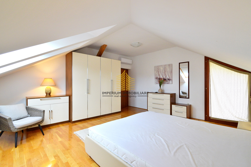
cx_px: 126
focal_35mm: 15
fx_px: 105
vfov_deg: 77.3
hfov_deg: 100.4
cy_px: 84
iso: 900
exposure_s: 1/30
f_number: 10
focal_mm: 10
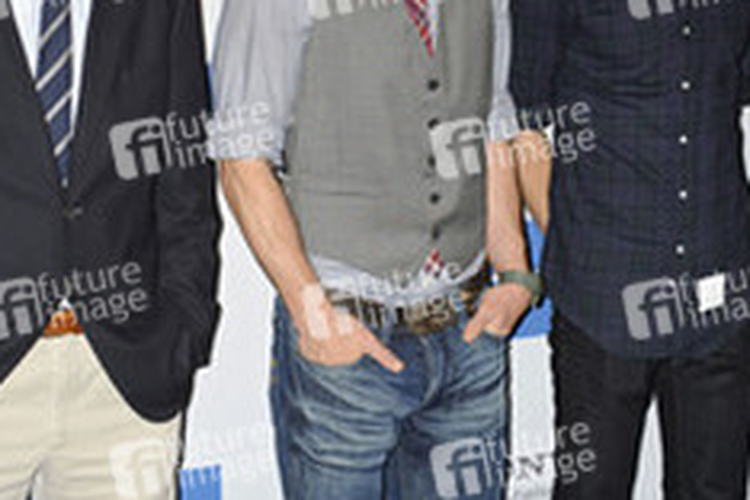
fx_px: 2812
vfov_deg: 10.1
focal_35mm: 135
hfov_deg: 15.2
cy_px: 61
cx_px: 428
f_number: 6.3
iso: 800
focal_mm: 70
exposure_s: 1/160
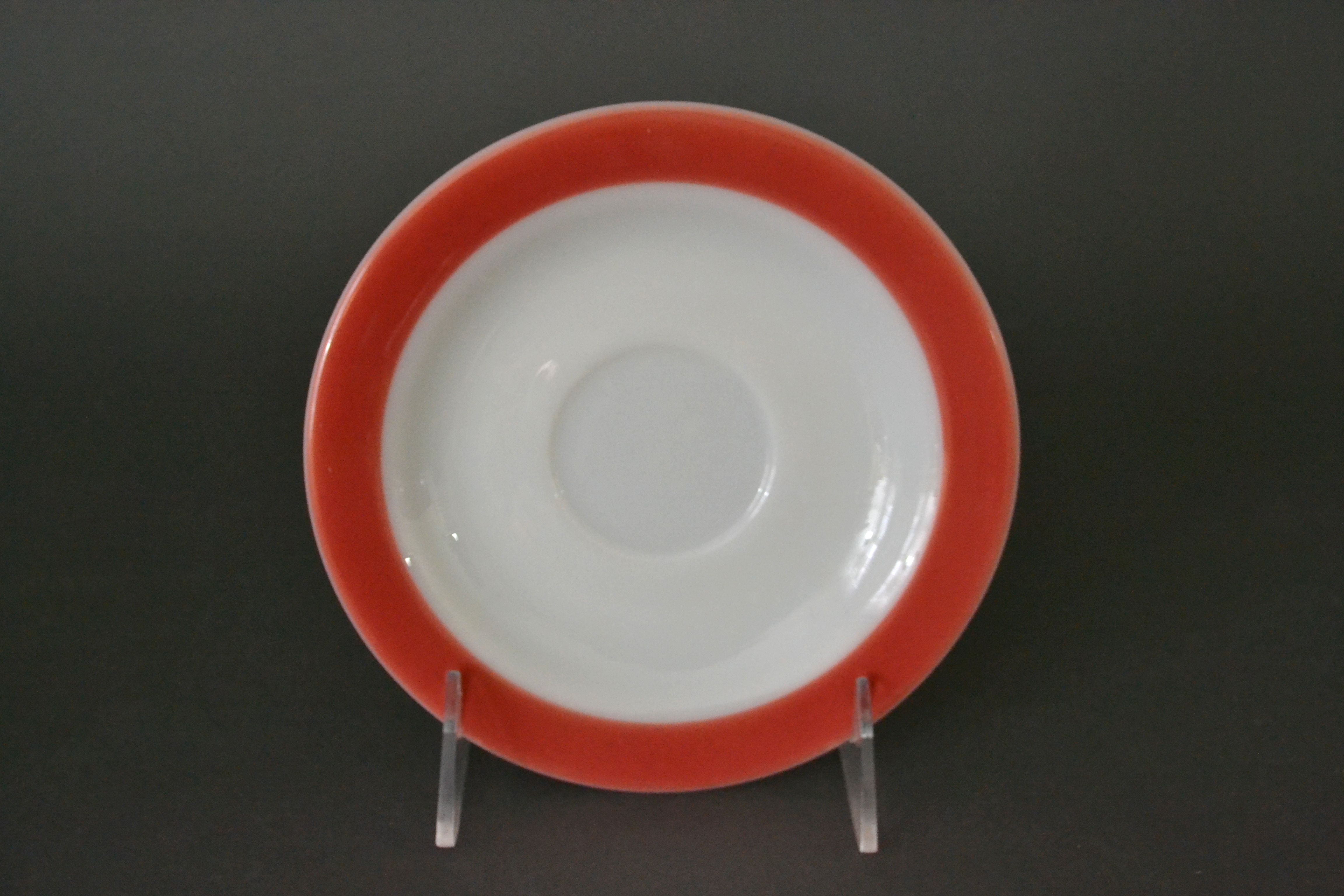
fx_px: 1792
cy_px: 448
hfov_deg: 41.1
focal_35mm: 48
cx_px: 672
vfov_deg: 28.1
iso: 3200
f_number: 5.6
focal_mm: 32
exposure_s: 1/80
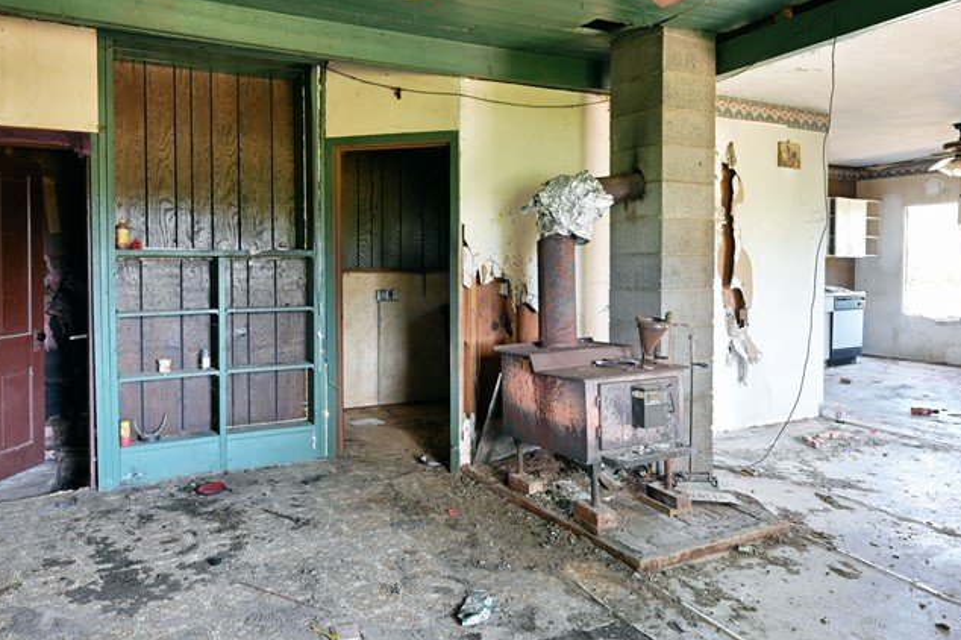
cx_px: 449
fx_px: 640
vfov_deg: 52.9
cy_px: 269
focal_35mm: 24
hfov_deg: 73.7
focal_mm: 14
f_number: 5.6
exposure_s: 1/2.5
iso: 100
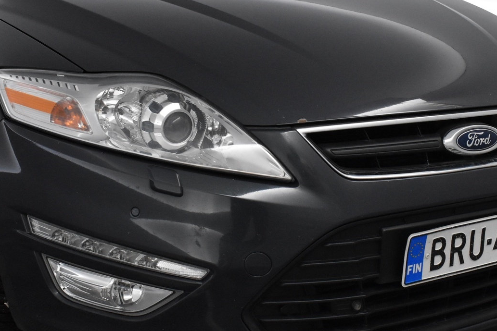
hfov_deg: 34.0
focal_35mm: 59
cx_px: 272
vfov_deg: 23.1
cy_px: 165
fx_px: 812
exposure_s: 1/160
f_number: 6.3
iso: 3200
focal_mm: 25
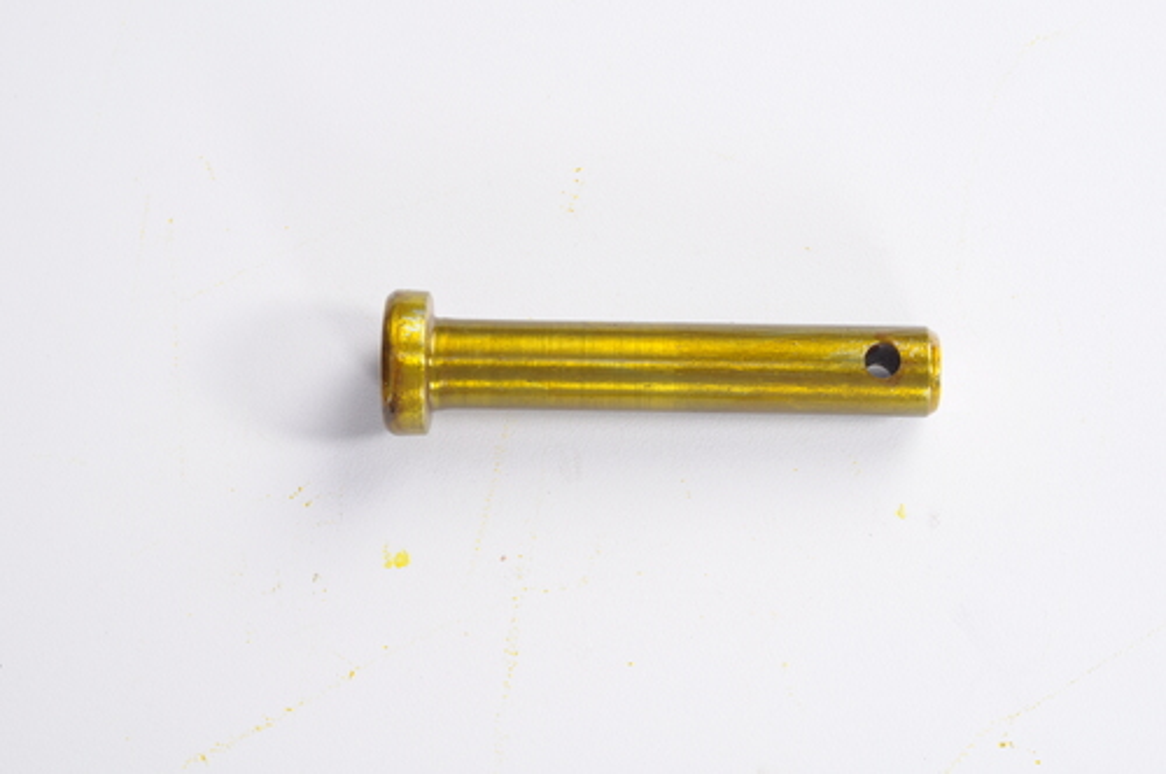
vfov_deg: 18.1
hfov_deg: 27.0
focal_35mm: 75
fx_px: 2426
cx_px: 583
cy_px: 387
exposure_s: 1/125
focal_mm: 50
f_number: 10
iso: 200
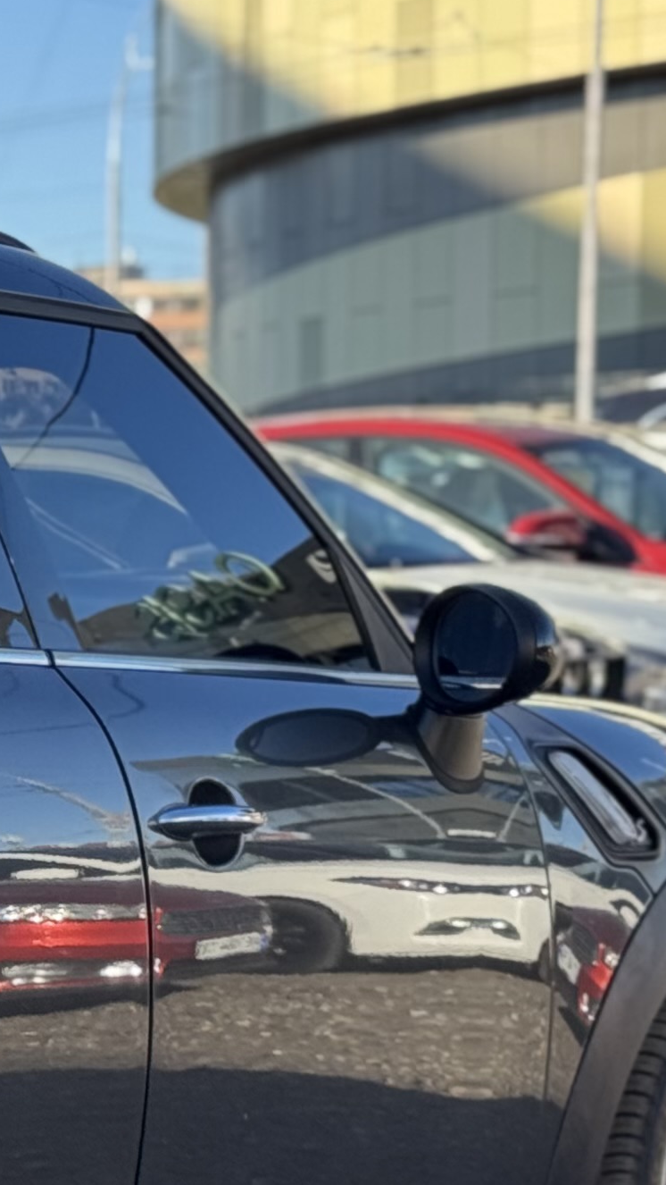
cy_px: 766
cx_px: -698
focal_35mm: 159
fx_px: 4991
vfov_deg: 13.5
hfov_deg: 7.3
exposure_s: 1/1395
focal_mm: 6.76
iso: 64
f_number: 1.78
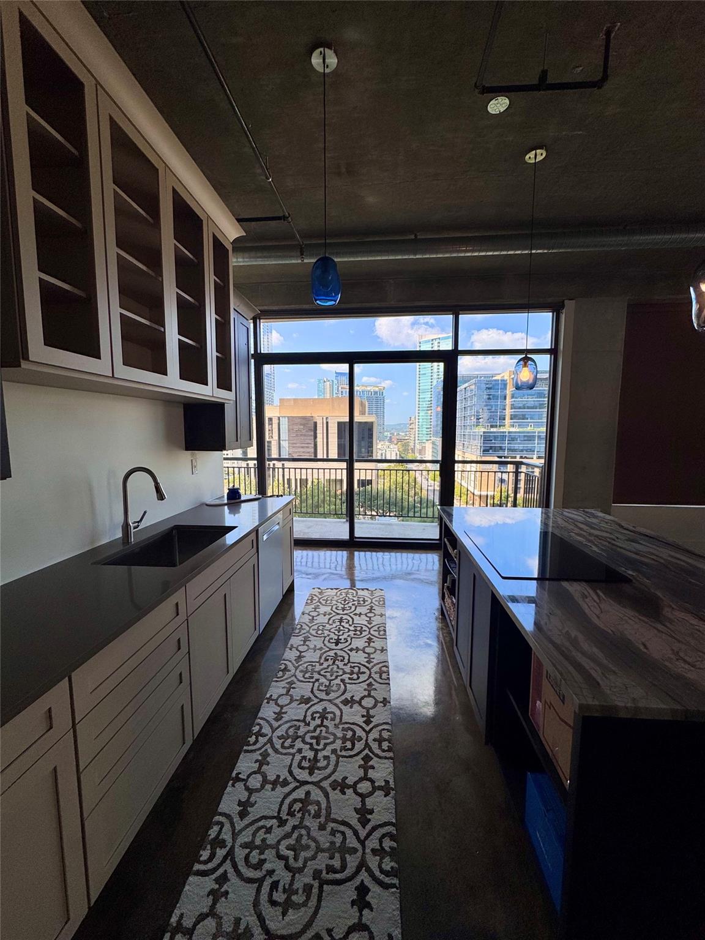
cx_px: 352
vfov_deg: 102.1
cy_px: 470
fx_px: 380
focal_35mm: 14
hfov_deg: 85.7
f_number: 2.2
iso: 40
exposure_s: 1/236
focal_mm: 2.22
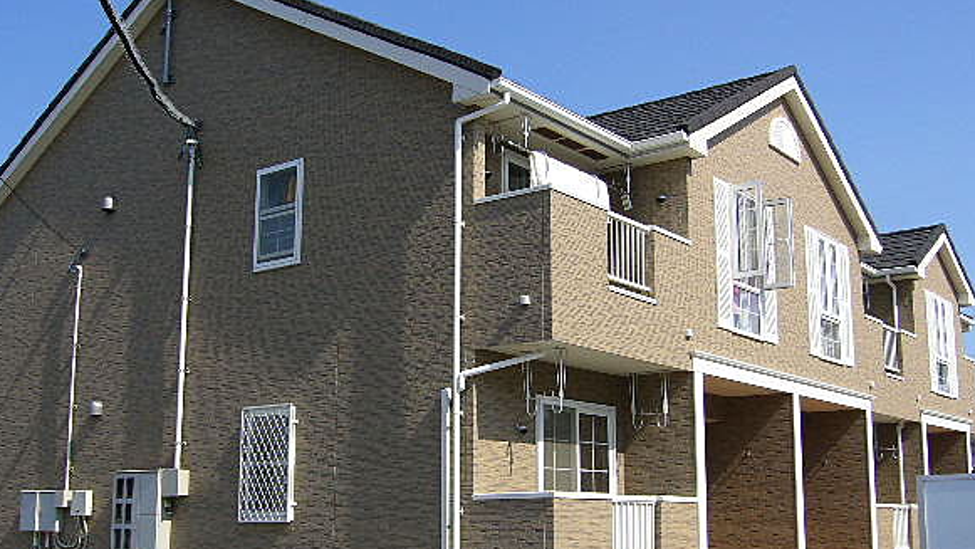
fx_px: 1086
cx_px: 498
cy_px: 319
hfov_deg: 48.3
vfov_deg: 28.3
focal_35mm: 42
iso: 80
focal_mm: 5.8
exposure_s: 1/320
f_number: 5.6
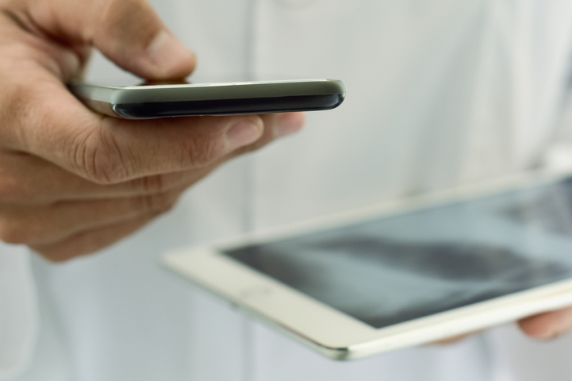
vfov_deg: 15.6
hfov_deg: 23.2
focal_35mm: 87
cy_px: 94
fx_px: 1382
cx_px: 432
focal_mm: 50
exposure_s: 1/60
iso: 320
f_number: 3.5
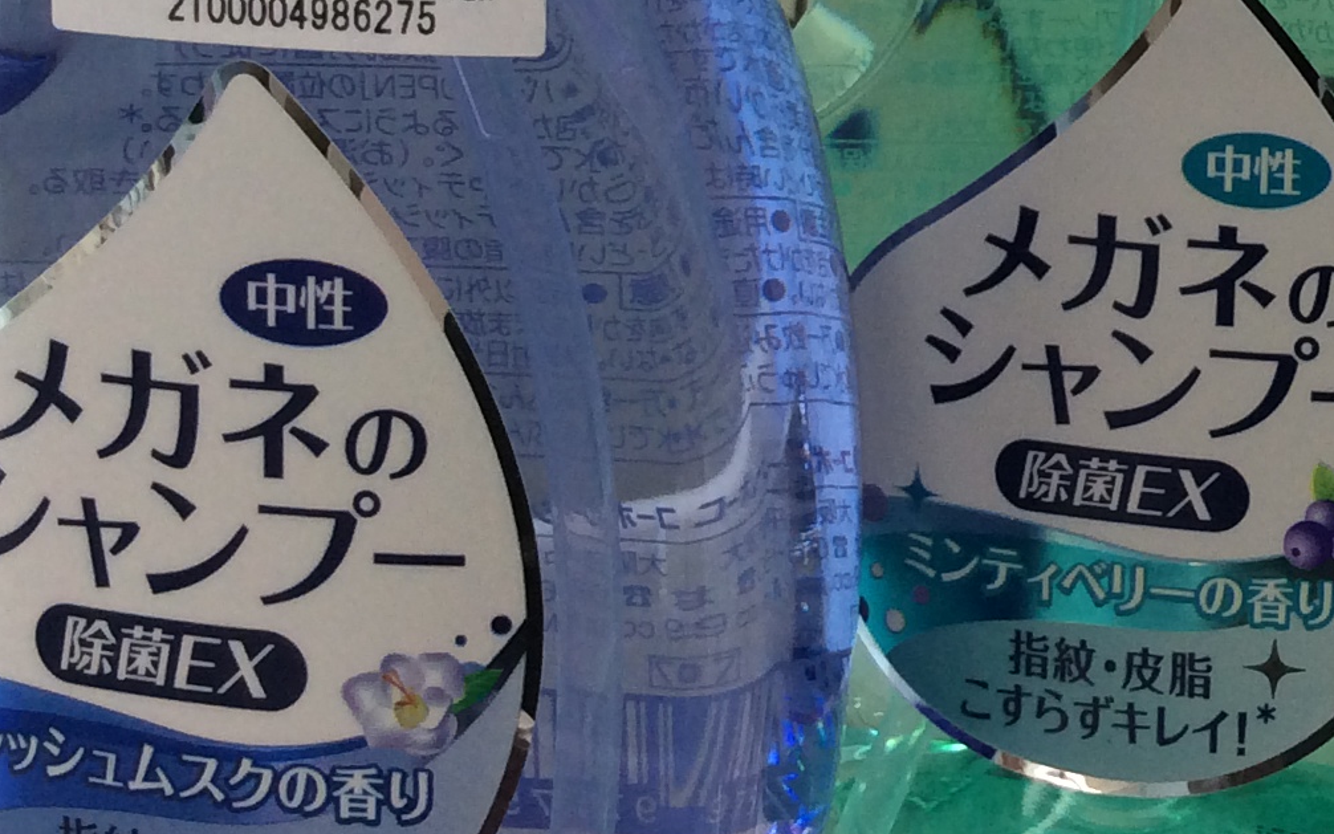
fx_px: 3272
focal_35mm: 90
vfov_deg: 14.0
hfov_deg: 22.4
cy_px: -247
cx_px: 1223
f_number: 2.4
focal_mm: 3.3
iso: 50
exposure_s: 1/100
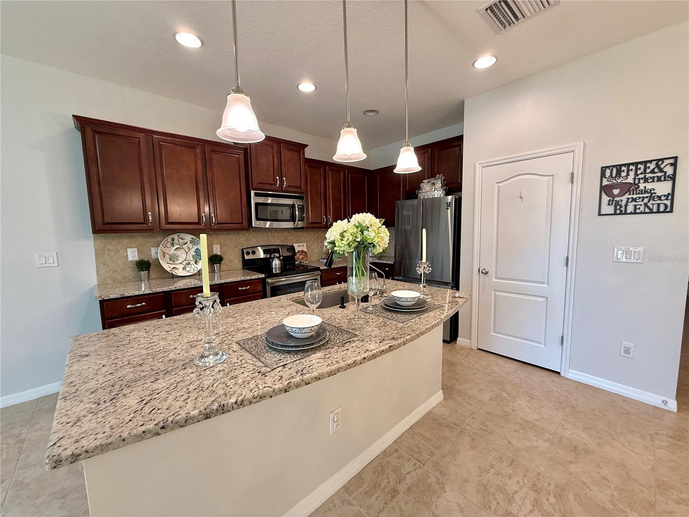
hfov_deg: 102.1
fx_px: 279
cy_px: 258
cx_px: 344
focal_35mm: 14
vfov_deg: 85.7
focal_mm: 2.22
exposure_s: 1/60
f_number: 2.2
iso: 200
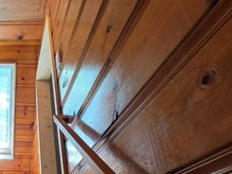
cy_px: 128
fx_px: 228
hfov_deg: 45.9
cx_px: 3
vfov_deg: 40.8
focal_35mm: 34
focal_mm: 2.2
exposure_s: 1/60
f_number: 1.9
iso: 250
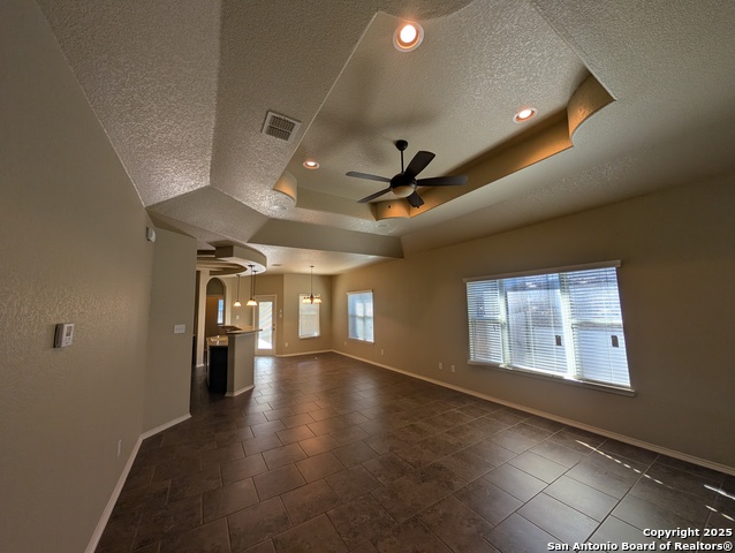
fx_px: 255
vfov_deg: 94.6
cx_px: 368
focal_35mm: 12
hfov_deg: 110.5
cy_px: 276
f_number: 1.7
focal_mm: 2.02
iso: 51
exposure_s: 1/161
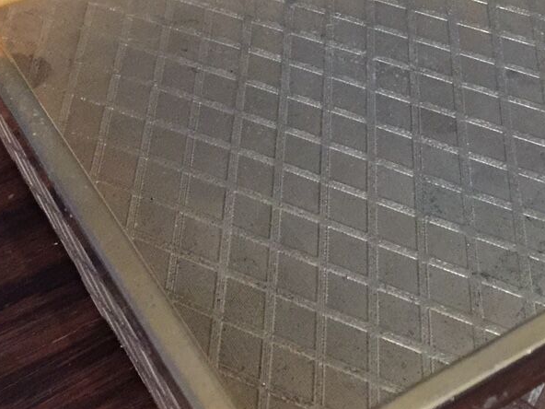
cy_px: 135
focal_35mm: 80
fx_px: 1260
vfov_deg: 18.4
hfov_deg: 23.8
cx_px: 489
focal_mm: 4.15
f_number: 2.2
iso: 200
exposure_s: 1/8
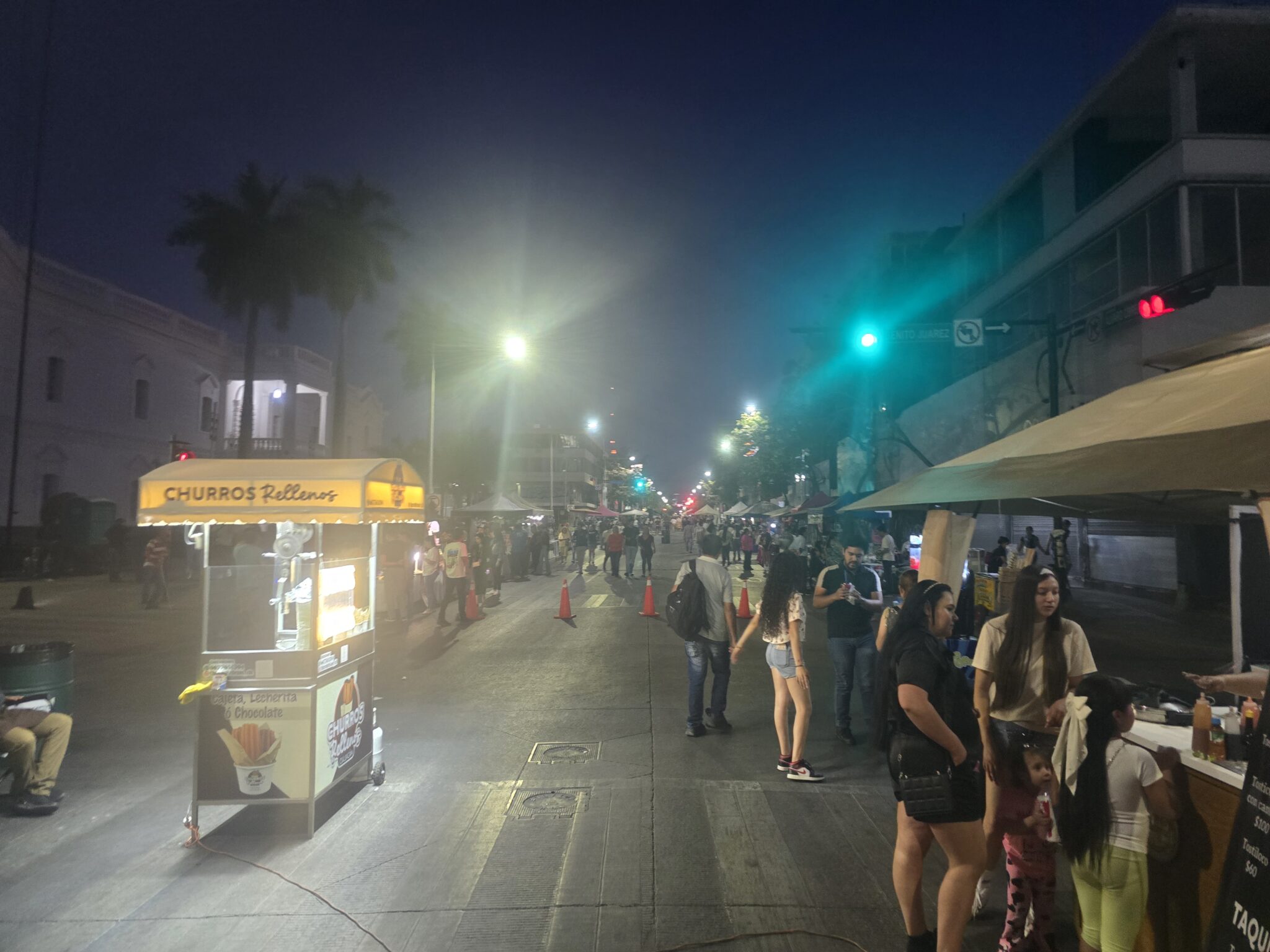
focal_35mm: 23
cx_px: 635
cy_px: 476
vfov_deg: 58.9
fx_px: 844
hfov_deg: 73.9
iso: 800
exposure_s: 1/60
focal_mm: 6.3
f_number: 1.7
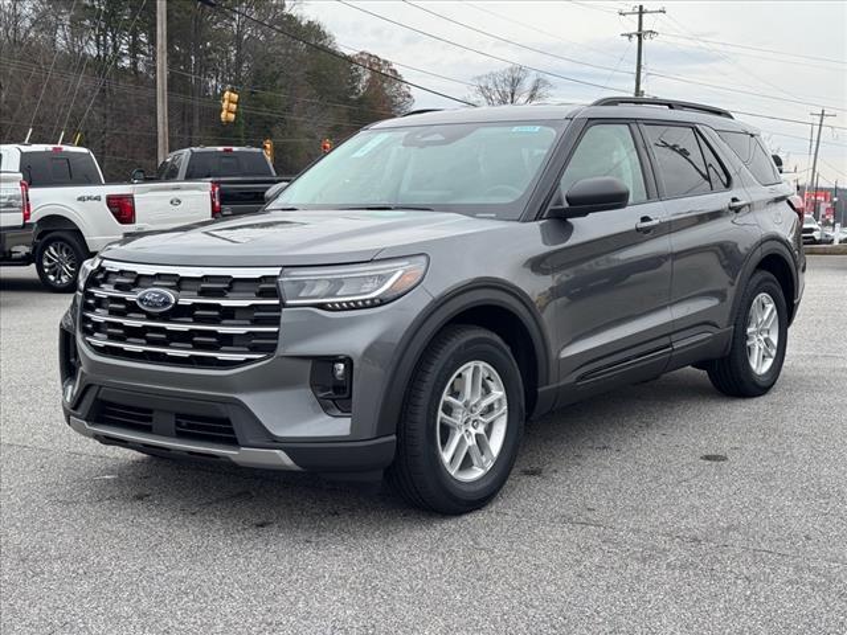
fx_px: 1174
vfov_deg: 30.3
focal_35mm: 48
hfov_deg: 39.7
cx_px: 424
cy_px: 318
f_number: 1.78
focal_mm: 6.76
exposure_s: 1/1059
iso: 64
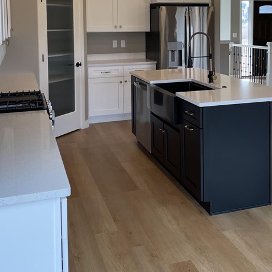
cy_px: 54
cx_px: 171
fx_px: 427
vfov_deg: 34.3
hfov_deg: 35.2
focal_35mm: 48
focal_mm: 4.2
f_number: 1.6
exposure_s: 1/120
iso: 40
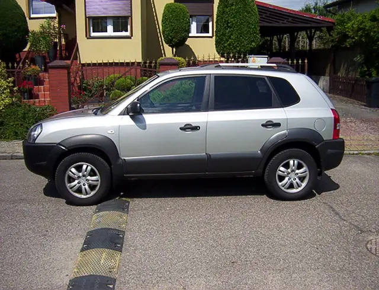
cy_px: 145
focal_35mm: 39
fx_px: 430
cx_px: 190
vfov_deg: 37.2
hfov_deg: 47.6
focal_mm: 5.26
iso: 100
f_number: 3.84
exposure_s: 1/2410
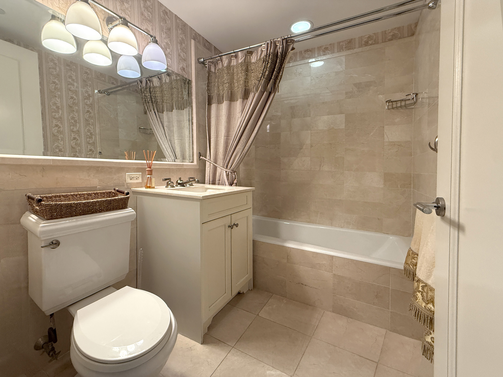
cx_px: 252
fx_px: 203
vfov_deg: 85.7
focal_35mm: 14
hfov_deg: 102.1
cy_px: 188
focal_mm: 2.22
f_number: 2.2
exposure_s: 1/120
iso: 250
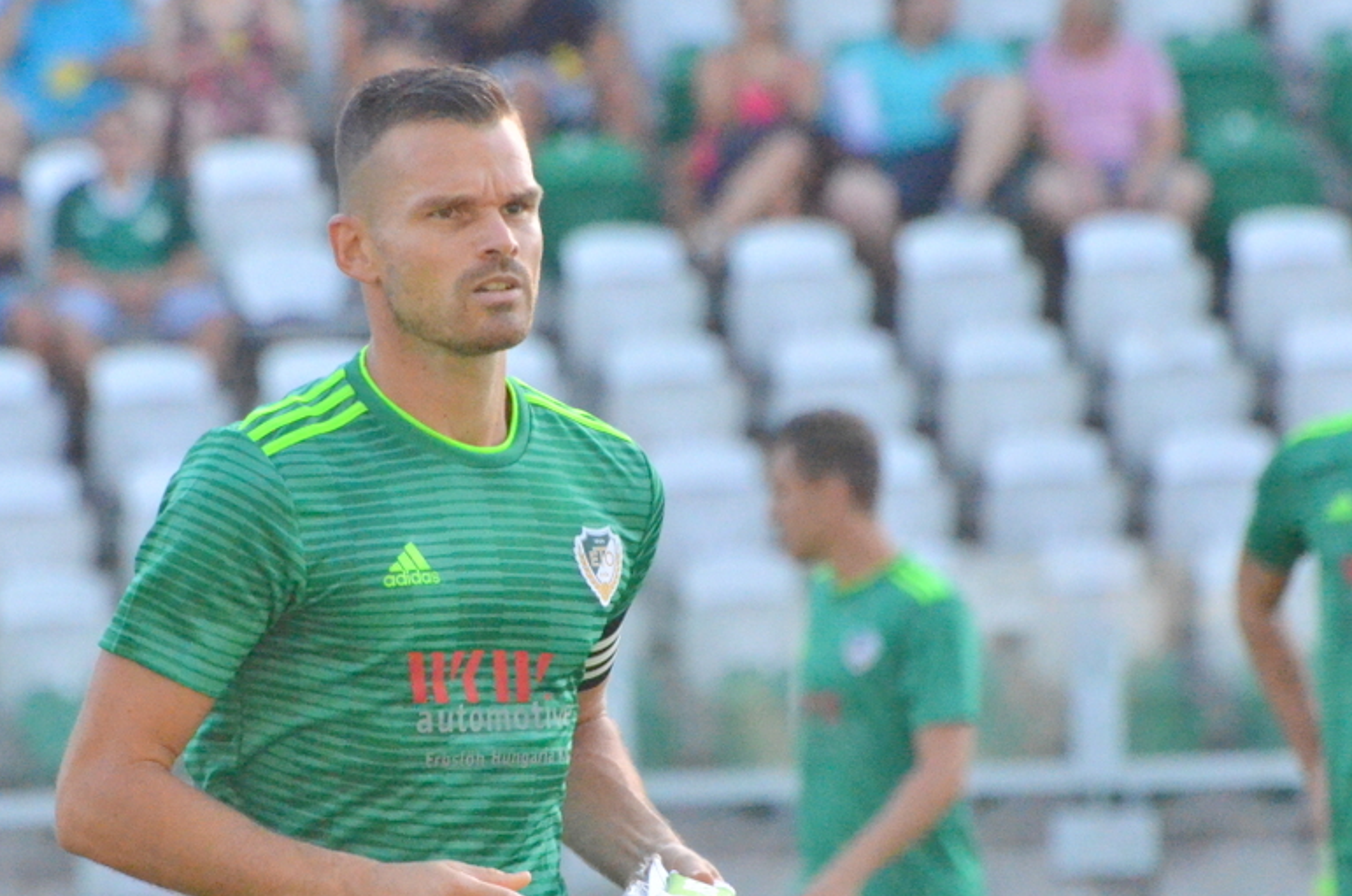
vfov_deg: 2.0
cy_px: 522
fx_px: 26240
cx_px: 535
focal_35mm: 700
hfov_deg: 3.0
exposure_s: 1/4000
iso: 6400
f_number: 8
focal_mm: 300
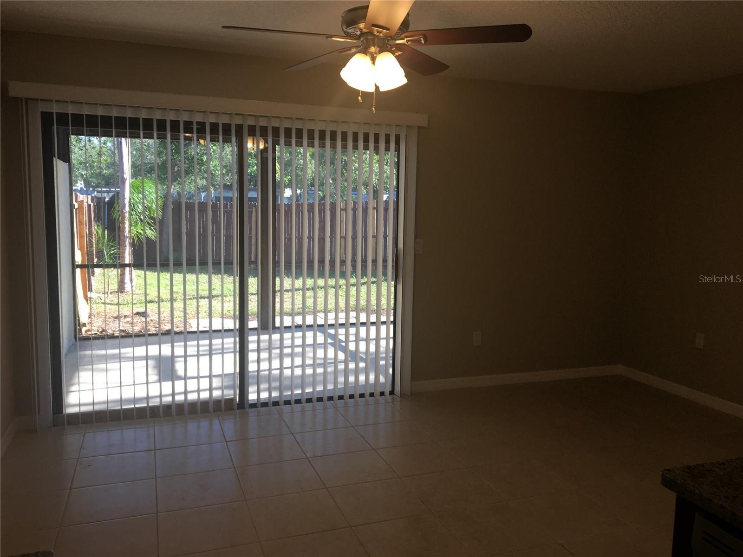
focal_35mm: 29
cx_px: 372
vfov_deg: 48.2
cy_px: 278
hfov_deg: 61.7
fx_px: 622
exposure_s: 1/120
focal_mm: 4.15
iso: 32
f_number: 2.2
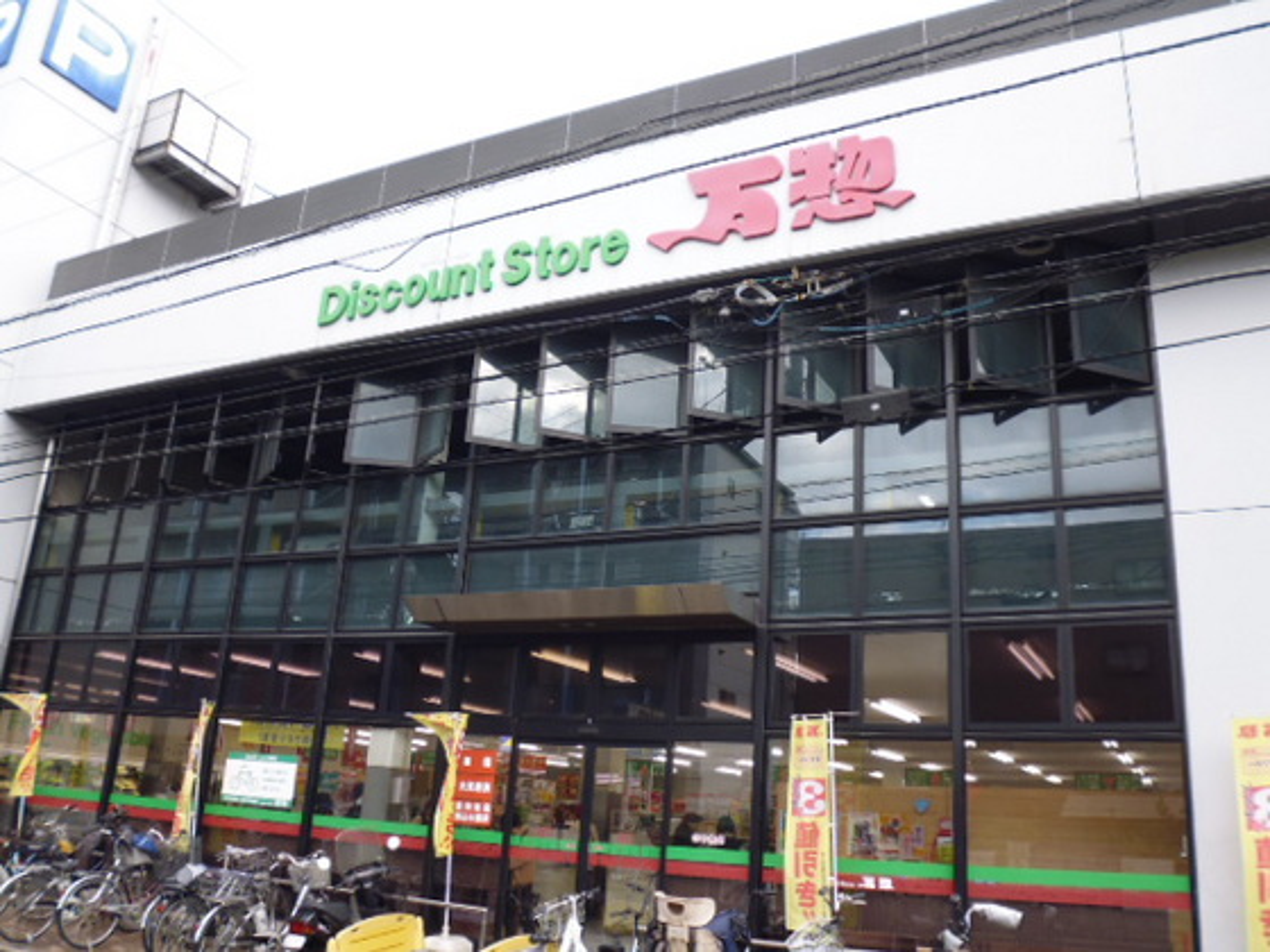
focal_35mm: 32
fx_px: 1174
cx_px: 635
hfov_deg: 56.8
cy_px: 476
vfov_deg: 44.2
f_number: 3.2
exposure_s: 1/80
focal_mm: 5.6
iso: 100
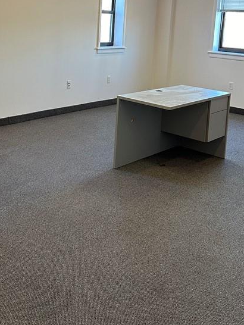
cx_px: 103
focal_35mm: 45
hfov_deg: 32.1
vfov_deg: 40.6
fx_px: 423
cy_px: 73
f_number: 1.78
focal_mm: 6.86
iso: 200
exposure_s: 1/120
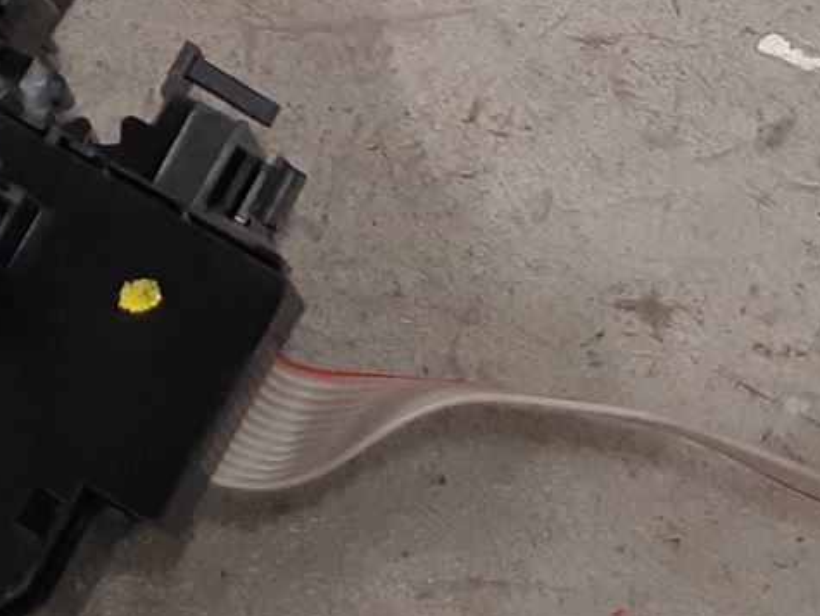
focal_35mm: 112
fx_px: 2655
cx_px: -55
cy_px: -202
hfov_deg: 17.1
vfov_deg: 12.8
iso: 200
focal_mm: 3.93
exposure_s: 1/50
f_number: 1.7
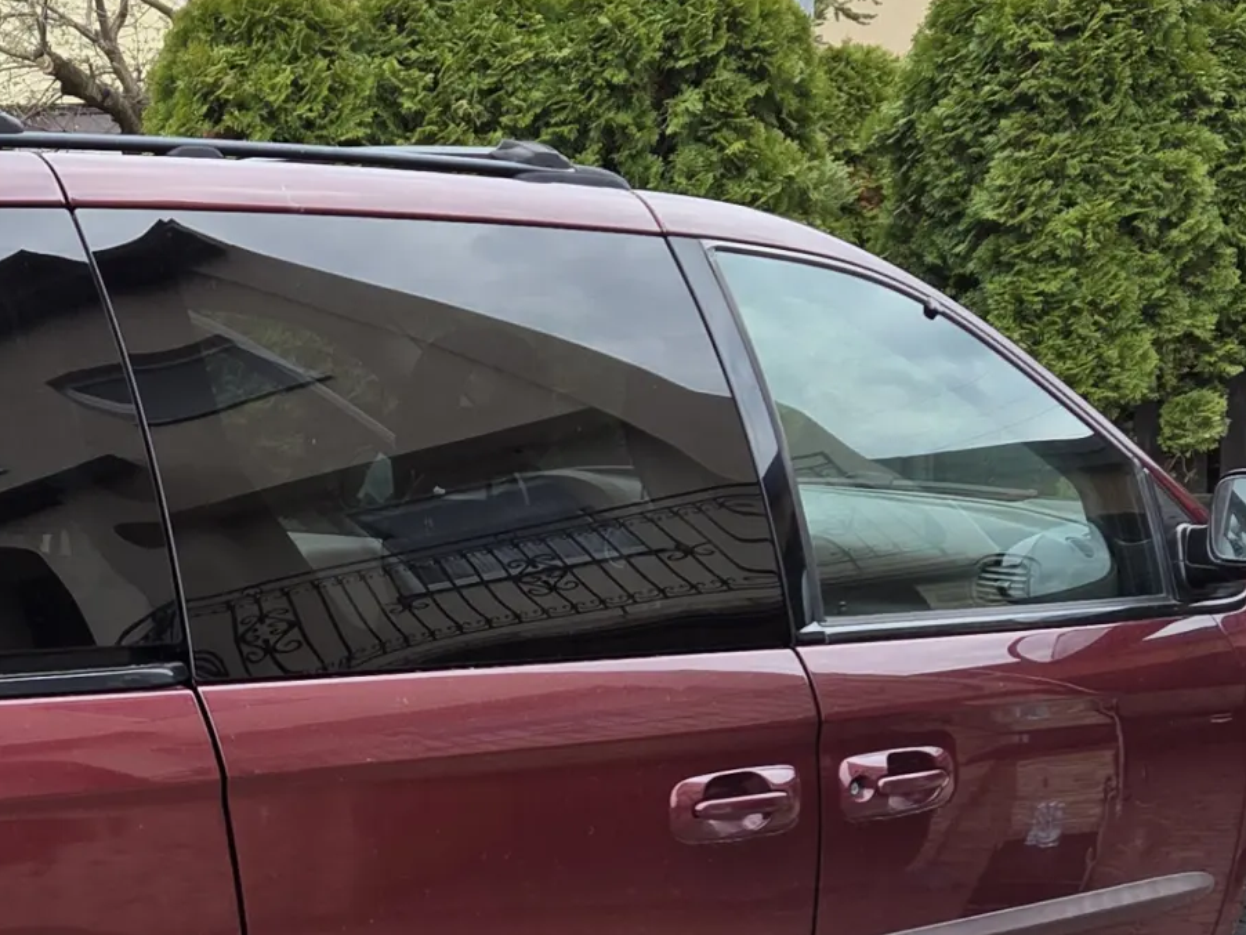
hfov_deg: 26.9
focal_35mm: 70
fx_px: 2520
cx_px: 143
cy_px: 865
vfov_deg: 20.5
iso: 80
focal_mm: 5.4
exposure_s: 1/900
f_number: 1.8
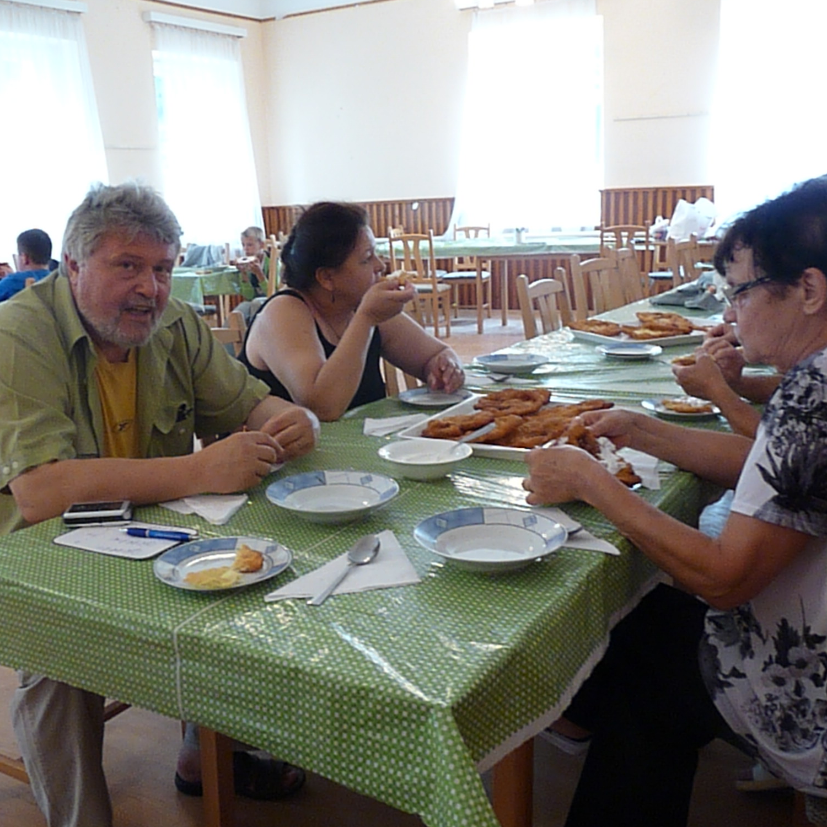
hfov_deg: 47.1
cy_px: 411
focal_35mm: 35
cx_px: 352
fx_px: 946
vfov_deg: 47.2
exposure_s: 1/30
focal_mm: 5.2
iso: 800
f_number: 2.8
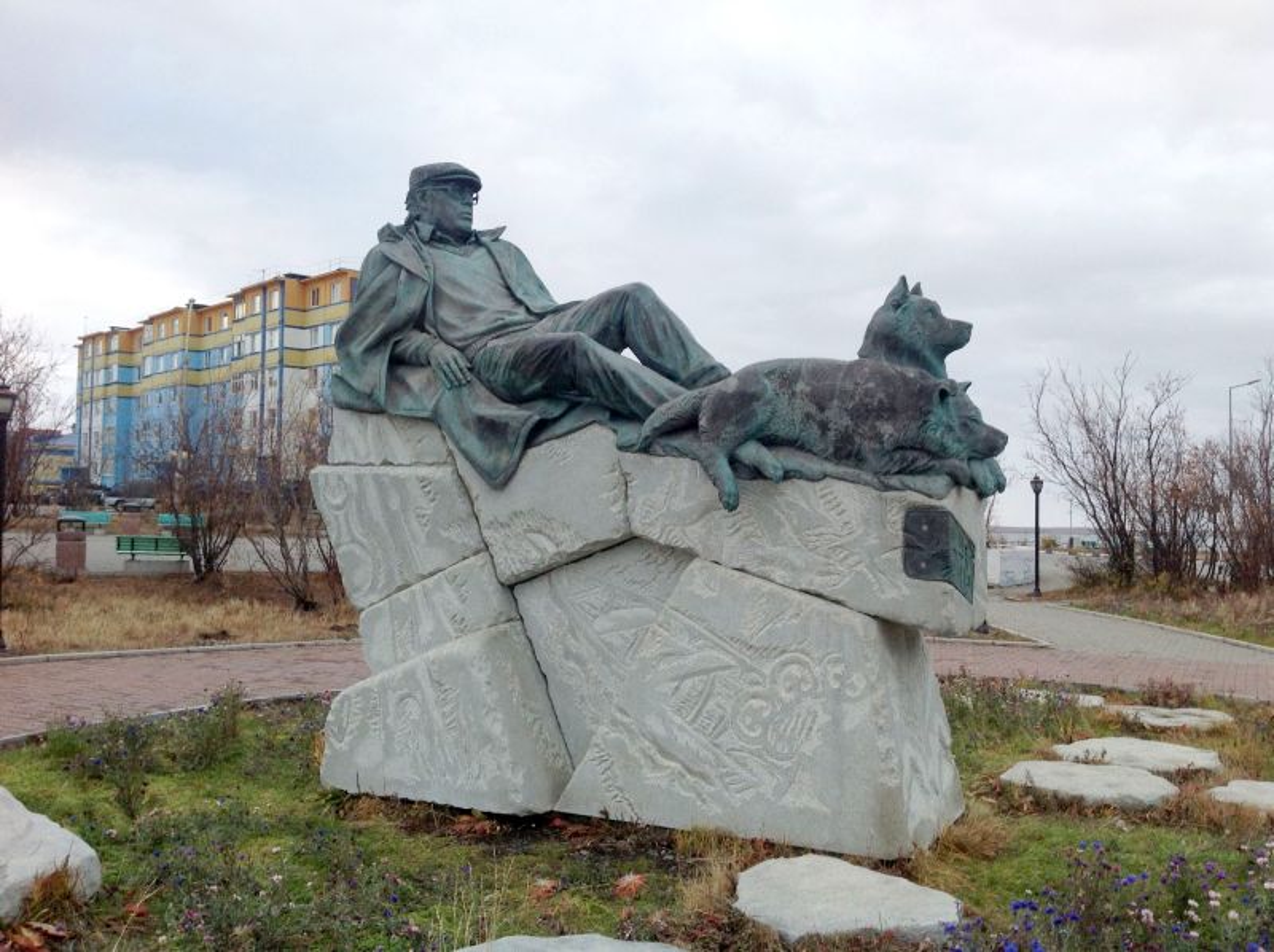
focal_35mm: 35
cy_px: 476
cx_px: 637
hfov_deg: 52.7
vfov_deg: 40.6
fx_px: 1287
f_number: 2.4
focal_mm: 4.28
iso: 100
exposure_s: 1/120
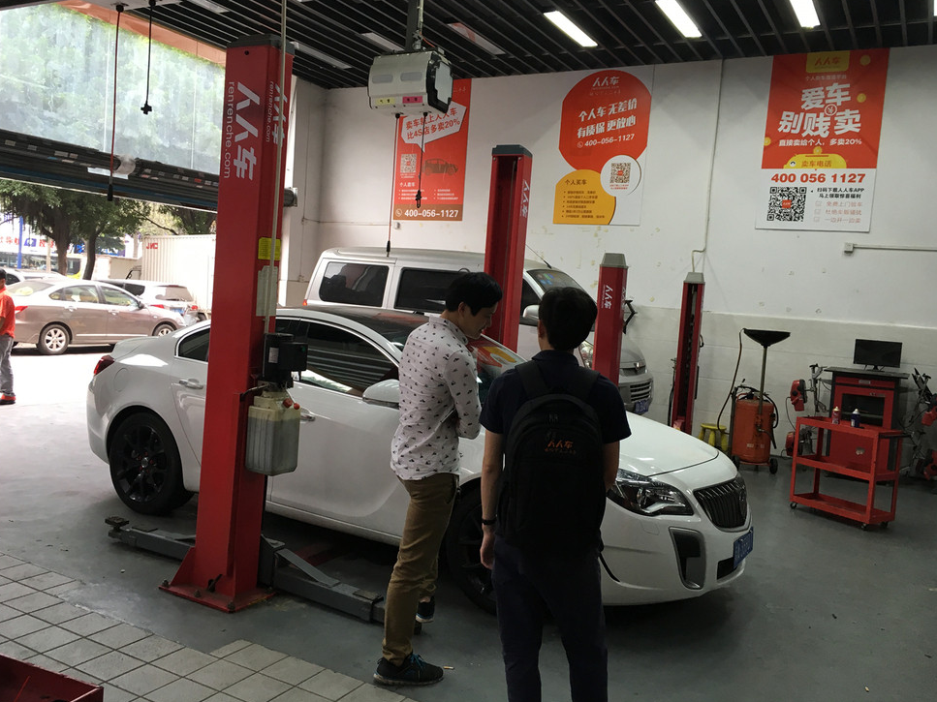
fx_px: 812
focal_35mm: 30
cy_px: 341
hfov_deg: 60.0
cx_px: 470
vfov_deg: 46.8
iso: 32
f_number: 2.2
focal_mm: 4.15
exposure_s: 1/33
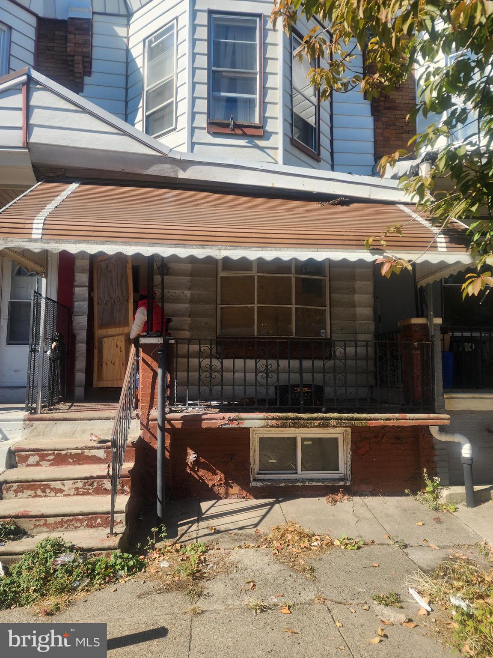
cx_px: 246
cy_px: 329
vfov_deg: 73.9
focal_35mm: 23
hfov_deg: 58.9
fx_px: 437
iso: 12
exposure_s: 1/617
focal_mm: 6.4
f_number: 1.8
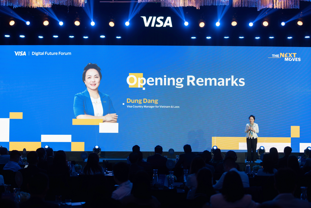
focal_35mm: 70
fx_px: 605
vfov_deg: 19.5
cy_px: 104
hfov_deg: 28.8
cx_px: 156
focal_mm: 70
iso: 500
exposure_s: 1/125
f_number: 2.8
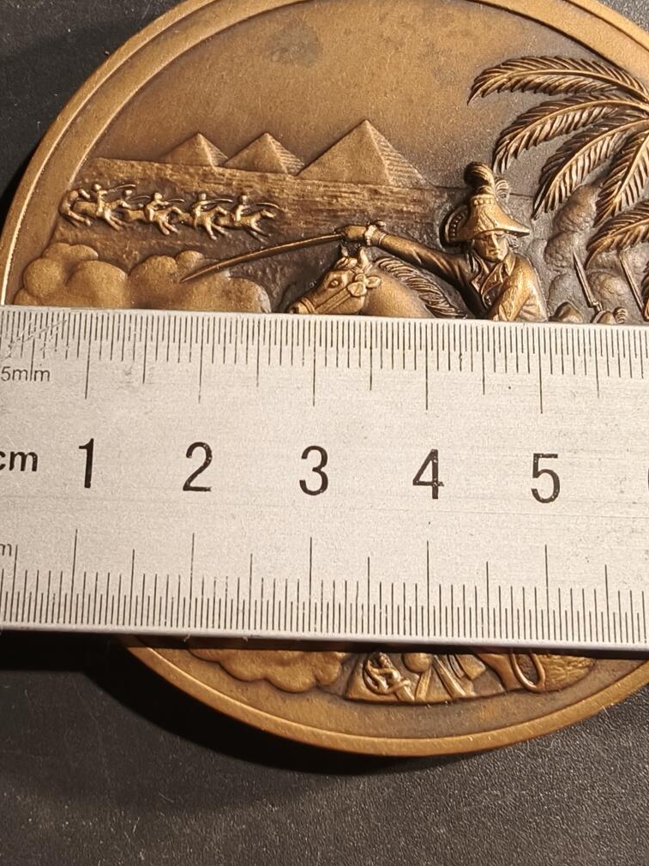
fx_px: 1025
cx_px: 442
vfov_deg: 45.7
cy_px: 477
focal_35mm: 41
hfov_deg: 34.7
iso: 160
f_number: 2
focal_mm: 2.32
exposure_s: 1/60.3
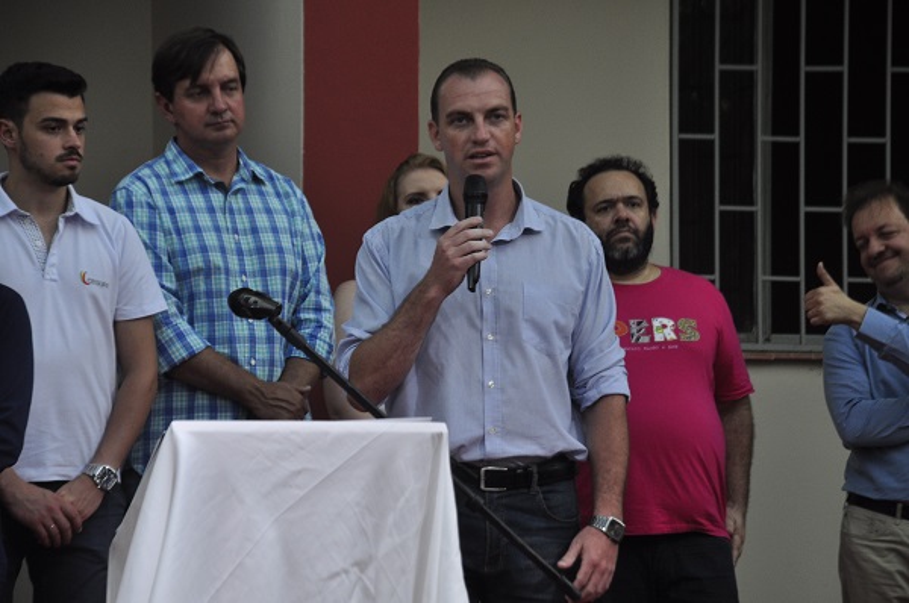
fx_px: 3781
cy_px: 302
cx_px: 454
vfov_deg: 9.1
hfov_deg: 13.7
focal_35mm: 150
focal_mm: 100
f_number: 5.6
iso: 640
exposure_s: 1/125
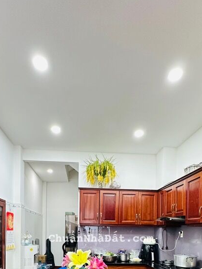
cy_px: 231
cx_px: 96
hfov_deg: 53.1
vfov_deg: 59.4
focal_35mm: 26
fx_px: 202
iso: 500
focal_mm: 2.22
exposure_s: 1/50
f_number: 2.2
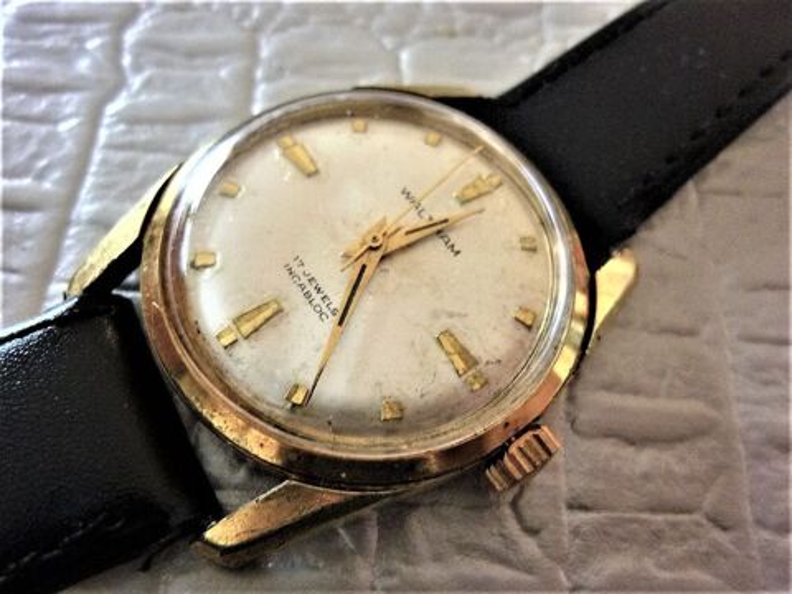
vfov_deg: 54.9
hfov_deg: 69.4
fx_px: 572
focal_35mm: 25
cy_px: 297
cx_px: 396
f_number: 3.3
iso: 400
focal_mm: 4.5
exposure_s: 1/30
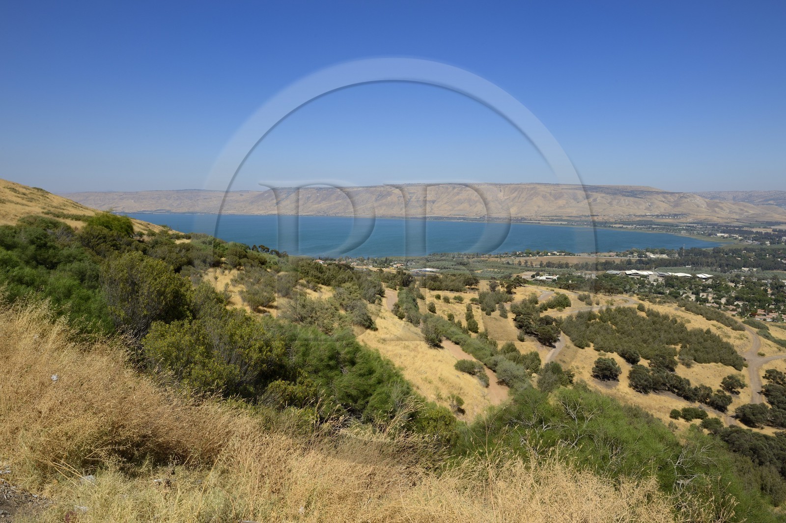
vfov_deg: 53.1
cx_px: 393
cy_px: 262
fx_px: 524
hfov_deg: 73.8
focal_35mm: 24
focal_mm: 24
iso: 200
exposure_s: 1/200
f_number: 14
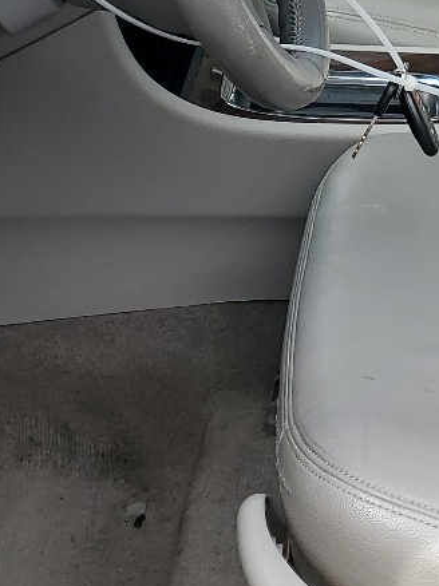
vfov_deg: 20.2
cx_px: 339
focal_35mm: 95
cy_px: 48
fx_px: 1608
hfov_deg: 15.5
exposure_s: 1/556
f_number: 1.5
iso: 50
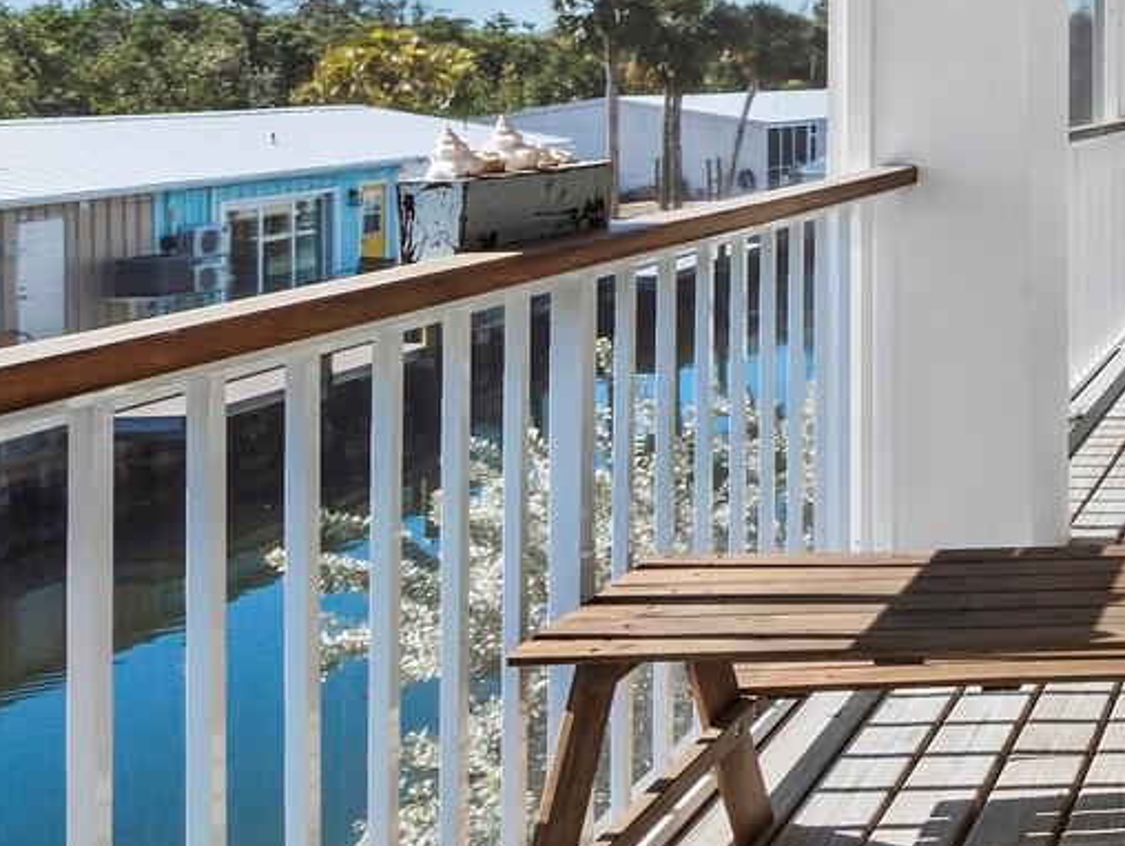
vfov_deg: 31.0
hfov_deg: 31.4
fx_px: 1431
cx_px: 1513
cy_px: 44
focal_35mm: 44
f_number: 13
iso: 320
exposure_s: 1/80
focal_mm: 7
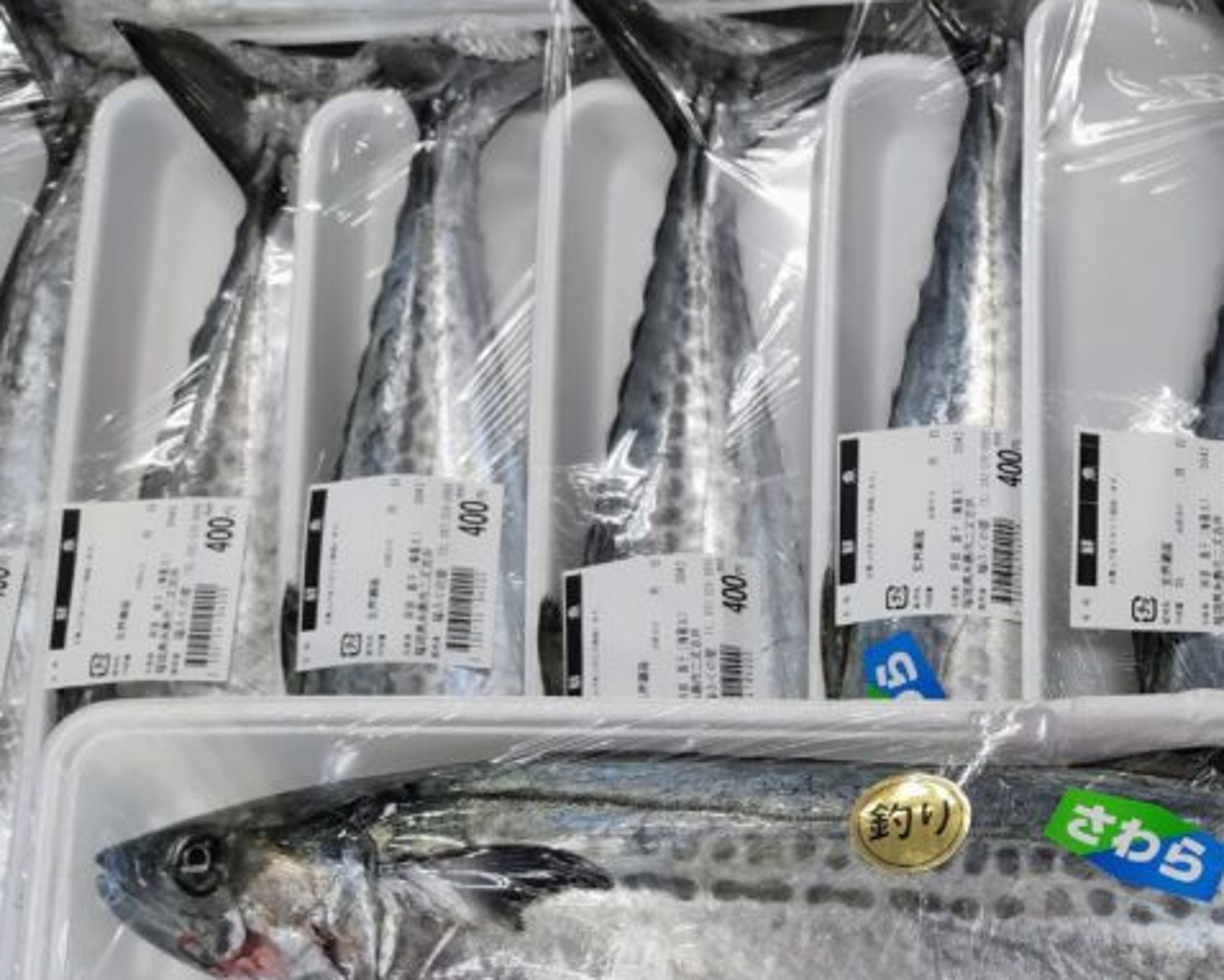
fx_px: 1704
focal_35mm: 47
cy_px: 898
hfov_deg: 36.5
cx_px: 1150
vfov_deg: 30.6
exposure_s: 1/60
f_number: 2
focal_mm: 3.43
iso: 94
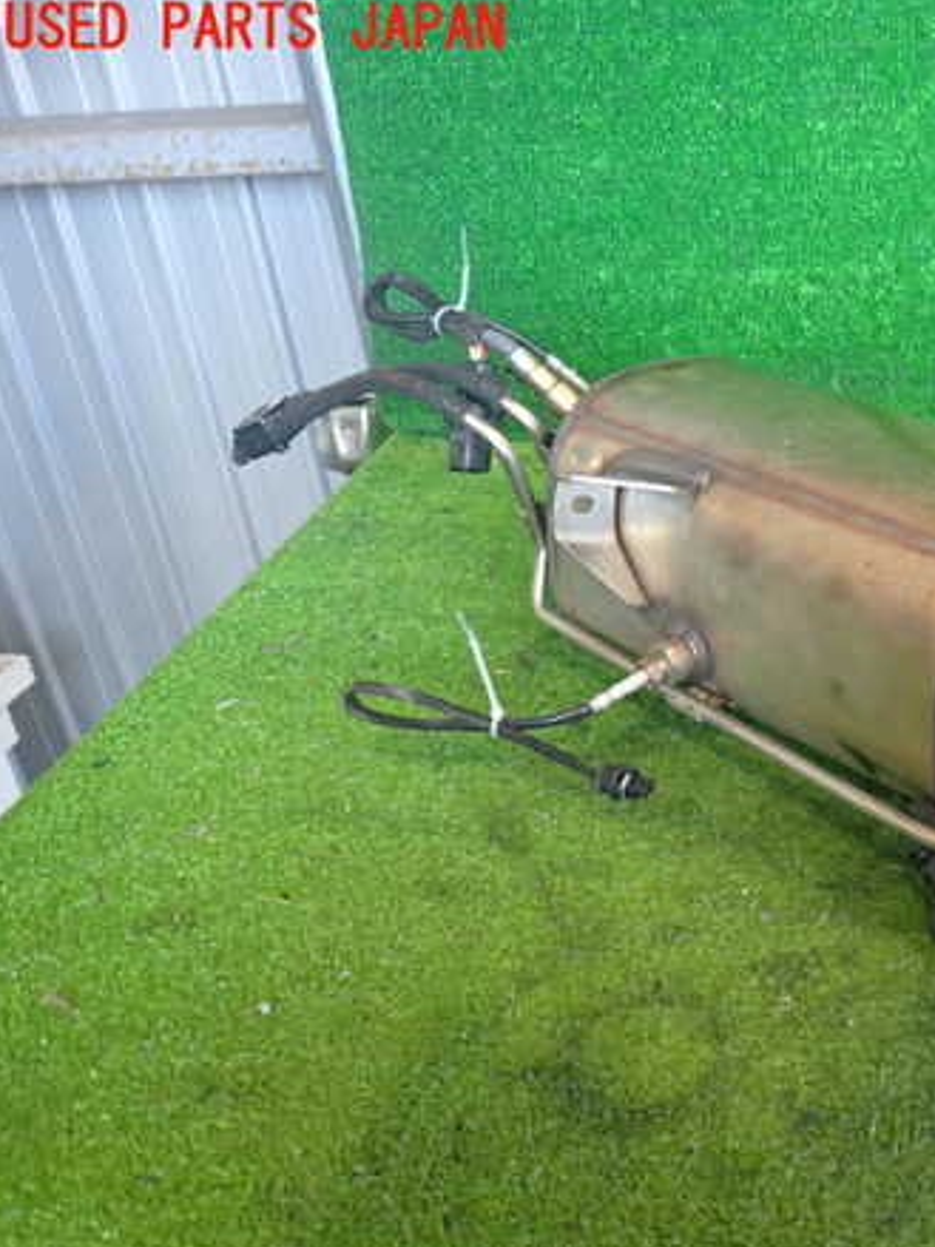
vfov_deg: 45.8
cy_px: 633
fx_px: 1477
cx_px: 841
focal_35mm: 41
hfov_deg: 33.3
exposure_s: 1/30
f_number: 2.3
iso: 200
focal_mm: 5.4
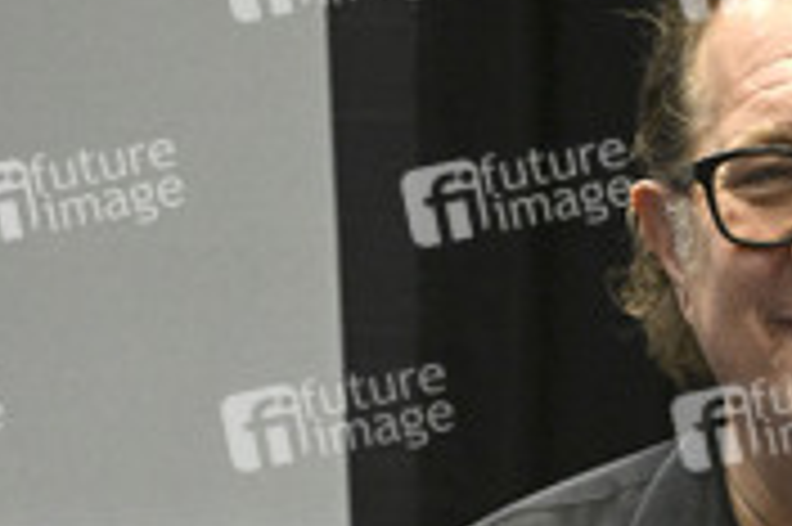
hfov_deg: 22.0
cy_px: 530
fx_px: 1940
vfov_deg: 15.2
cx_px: 848
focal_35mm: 88
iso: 6400
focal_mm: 34.5
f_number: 5.6
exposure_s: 1/60
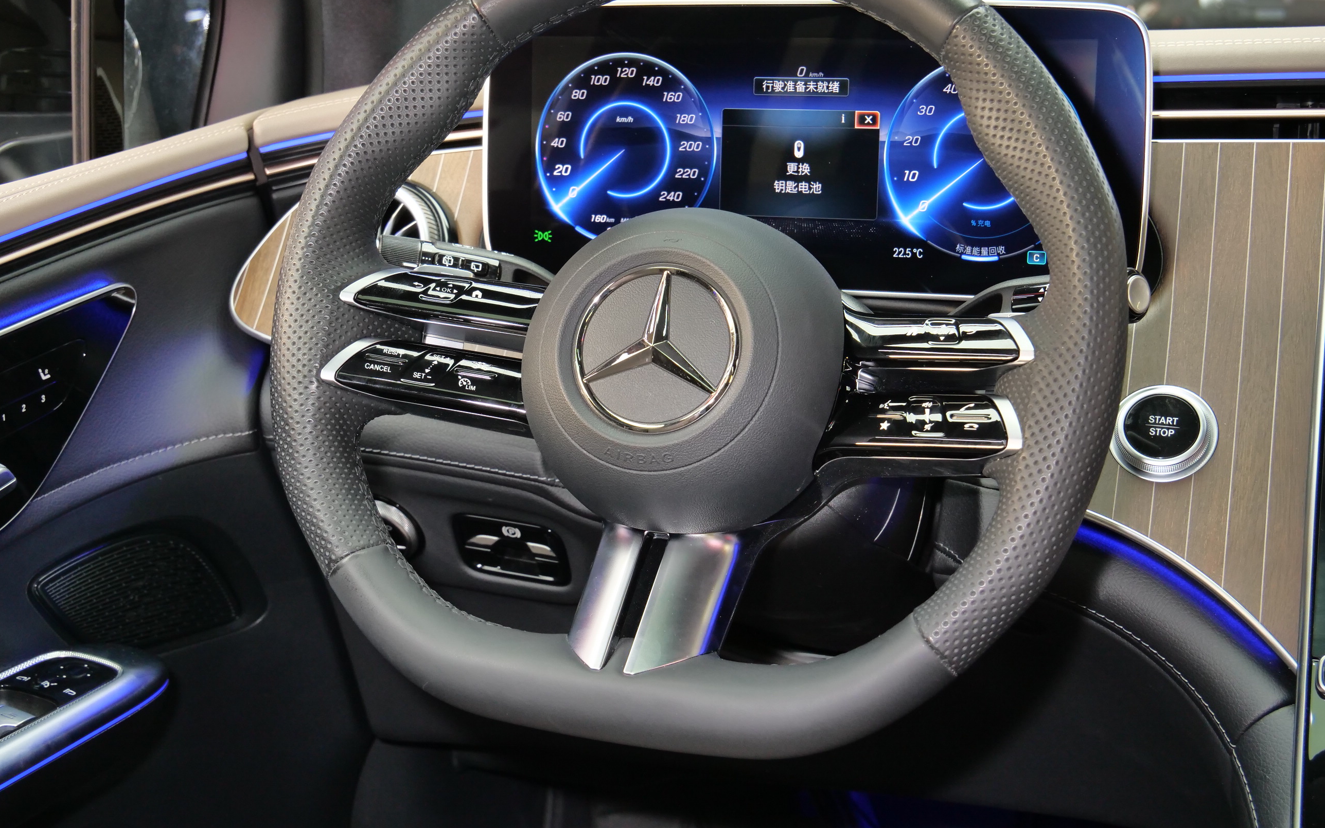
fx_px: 1950
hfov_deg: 37.5
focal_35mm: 54
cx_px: 664
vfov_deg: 24.0
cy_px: 354
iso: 800
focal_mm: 25
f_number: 5
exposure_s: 1/30
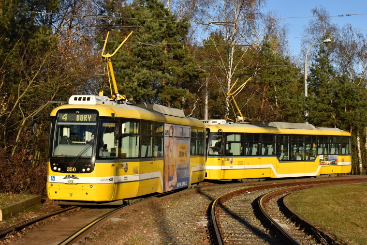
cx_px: 195
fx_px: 598
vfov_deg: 23.0
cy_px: 82
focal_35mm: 59
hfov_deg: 34.1
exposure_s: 1/1250
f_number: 7.1
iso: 320
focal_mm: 29
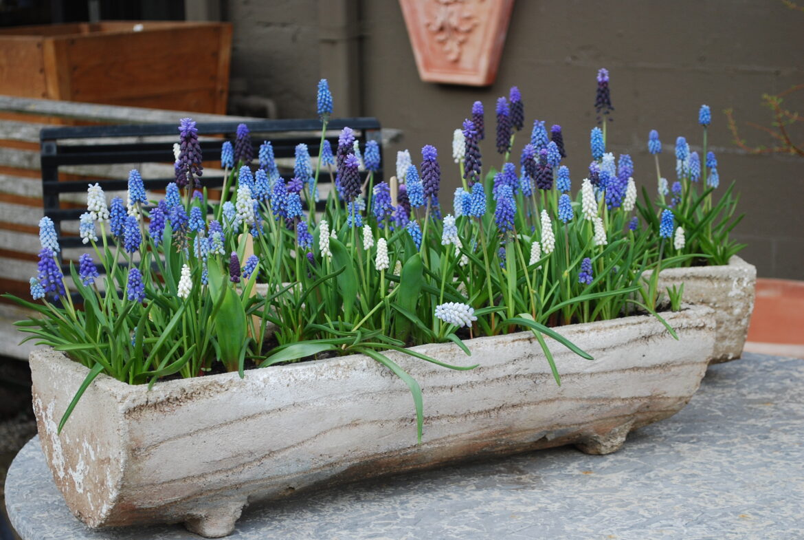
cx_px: 402
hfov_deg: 24.6
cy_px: 270
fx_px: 1846
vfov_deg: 16.6
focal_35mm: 82
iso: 200
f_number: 6.3
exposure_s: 1/60
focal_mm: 55
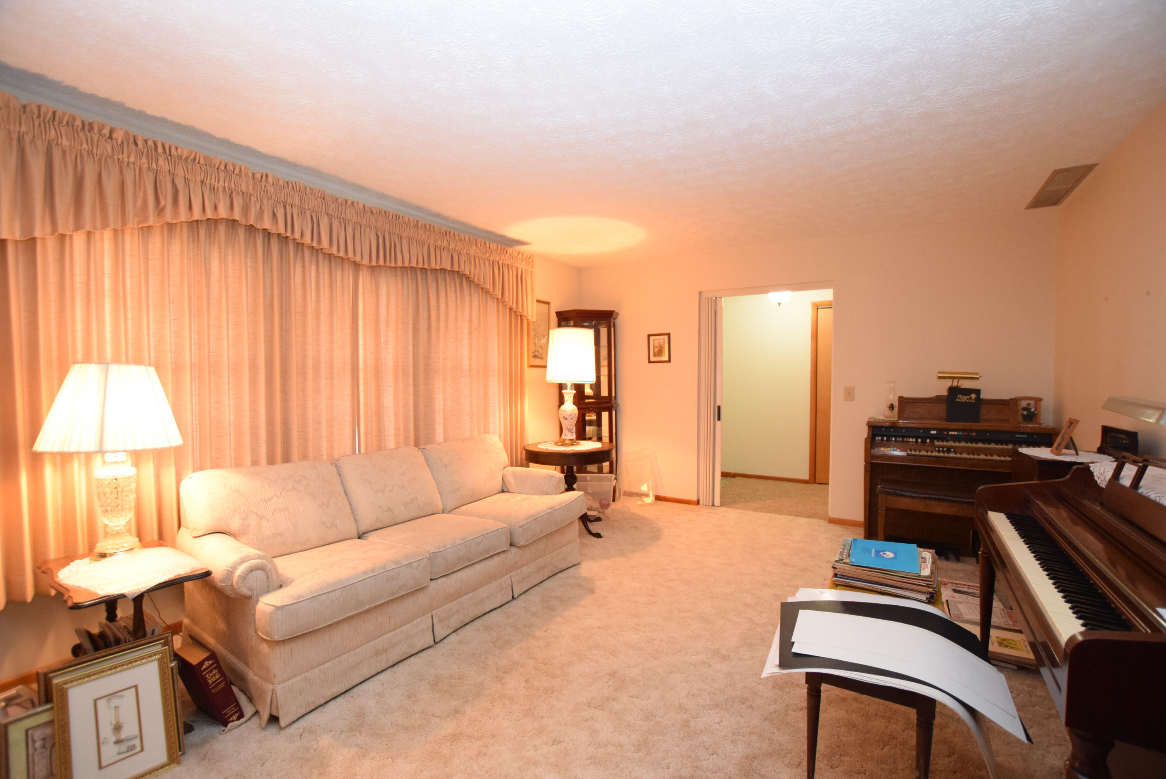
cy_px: 390
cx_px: 583
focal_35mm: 15
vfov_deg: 77.4
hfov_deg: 100.3
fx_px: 486
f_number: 3.5
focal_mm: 10
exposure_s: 1/60
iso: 2500
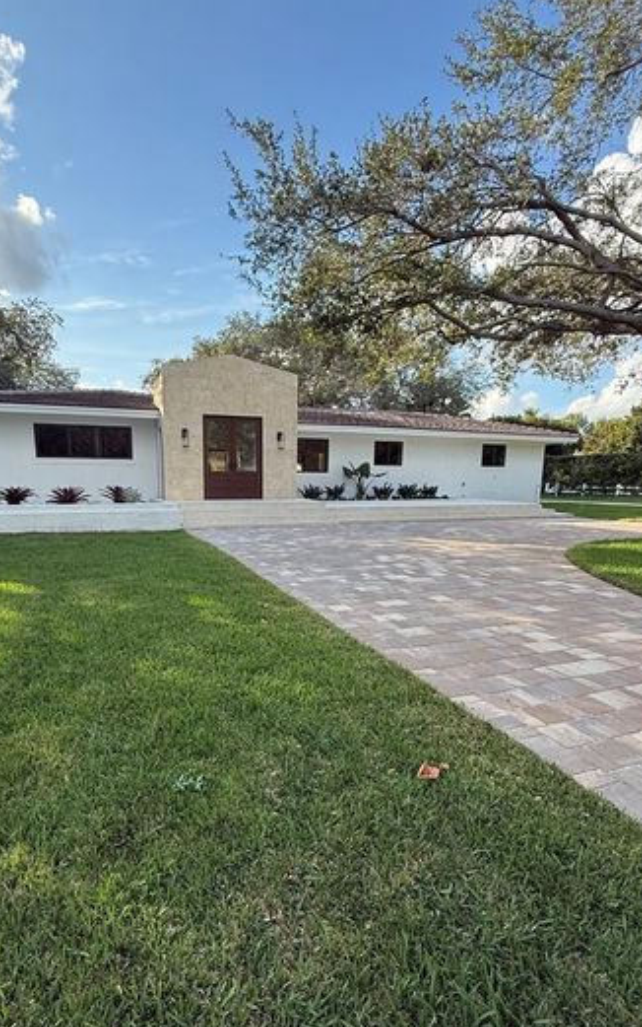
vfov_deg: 87.6
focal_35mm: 19
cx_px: 282
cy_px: 575
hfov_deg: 62.1
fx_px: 531
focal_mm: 2.22
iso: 64
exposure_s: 1/564
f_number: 2.2
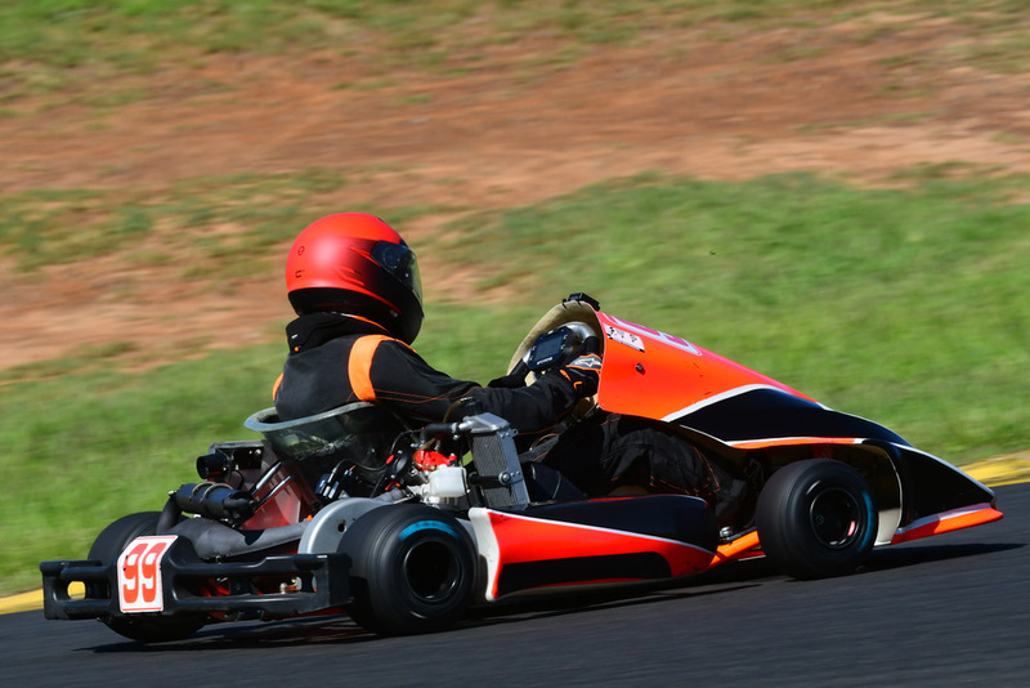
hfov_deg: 4.7
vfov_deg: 3.2
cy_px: 344
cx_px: 515
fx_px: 12450
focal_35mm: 435
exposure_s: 1/640
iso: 500
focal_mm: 290
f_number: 13
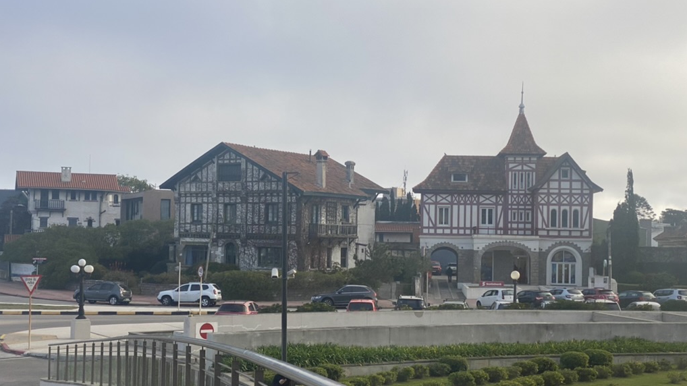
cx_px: 344
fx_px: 1038
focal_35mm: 57
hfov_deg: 36.6
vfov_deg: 21.1
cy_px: 213
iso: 20
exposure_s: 1/999
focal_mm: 6
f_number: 2
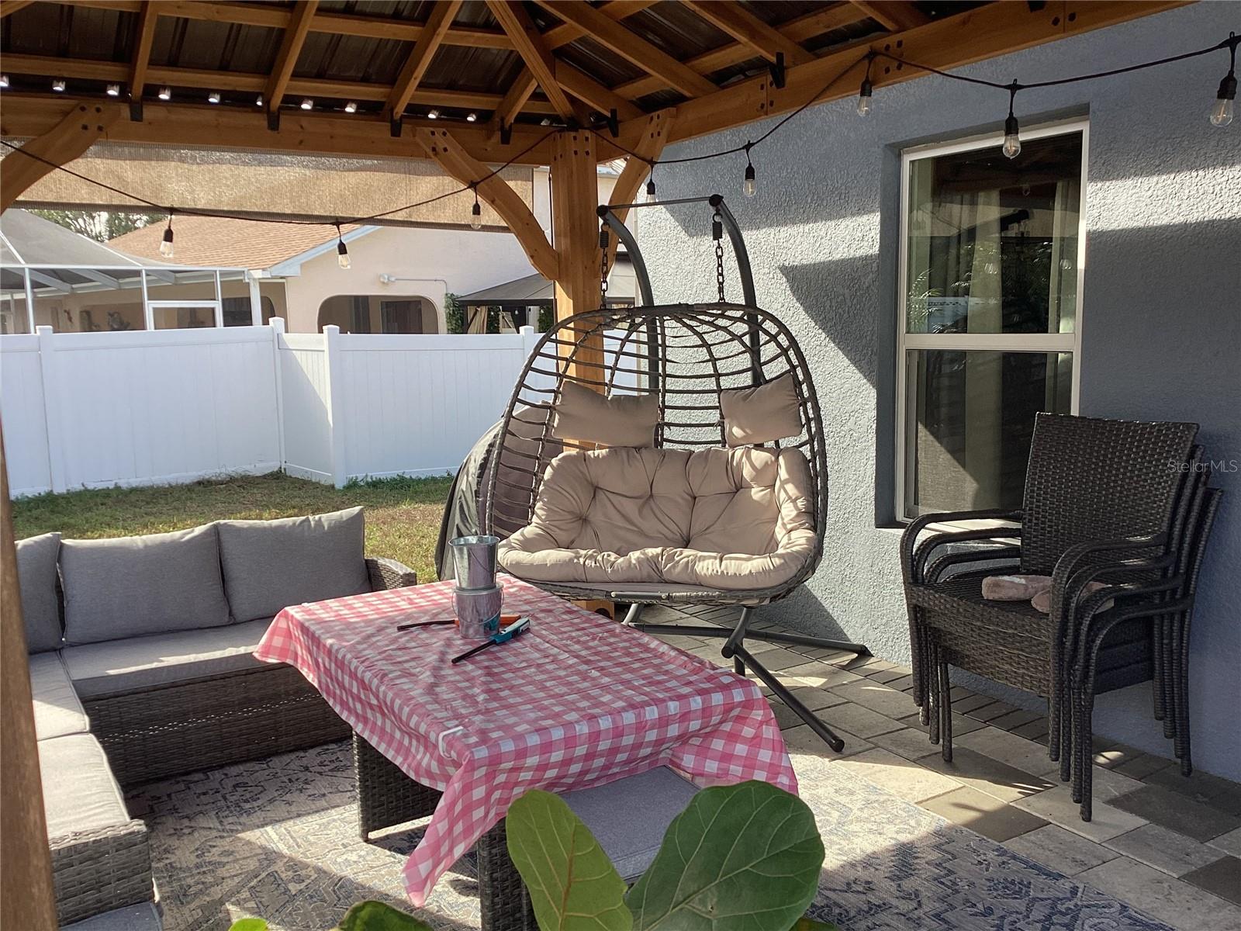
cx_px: 620
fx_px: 1111
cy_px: 466
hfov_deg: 58.4
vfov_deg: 45.4
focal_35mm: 31
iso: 25
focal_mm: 3.3
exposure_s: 1/261
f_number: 2.4
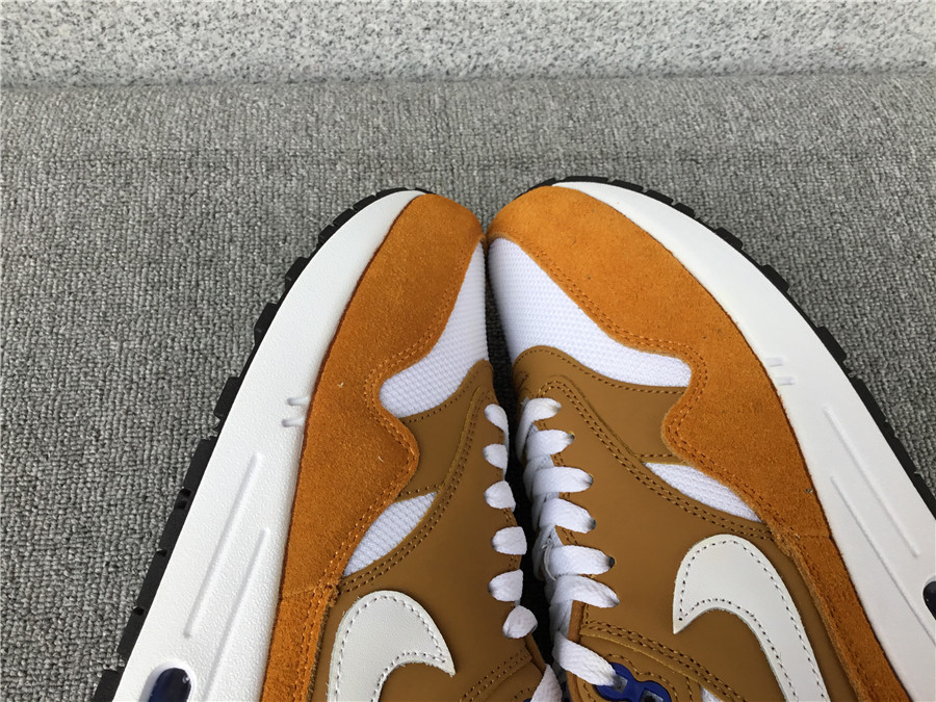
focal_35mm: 31
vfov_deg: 45.4
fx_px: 838
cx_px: 468
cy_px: 351
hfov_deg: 58.4
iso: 32
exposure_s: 1/100
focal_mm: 3.3
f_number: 2.4
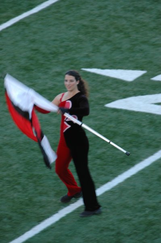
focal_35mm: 600
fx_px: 4032
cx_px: 80
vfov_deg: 3.4
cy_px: 122
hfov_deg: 2.3
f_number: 5.6
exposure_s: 1/60
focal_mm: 400
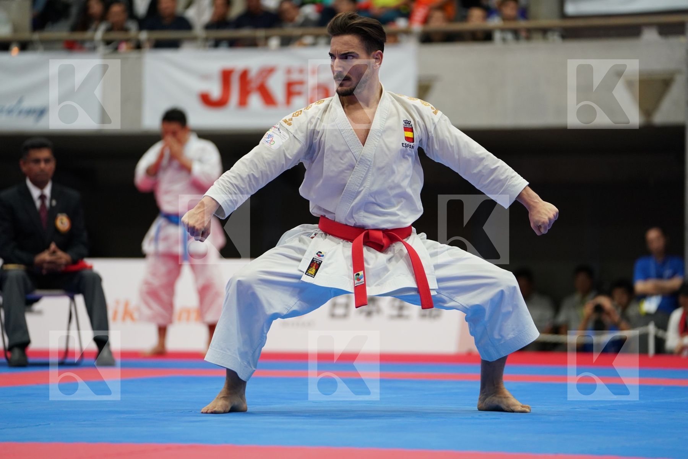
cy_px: 230
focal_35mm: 158
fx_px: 3019
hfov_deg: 13.0
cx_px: 344
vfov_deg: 8.7
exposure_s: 1/500
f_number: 2.8
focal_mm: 158
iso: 1600
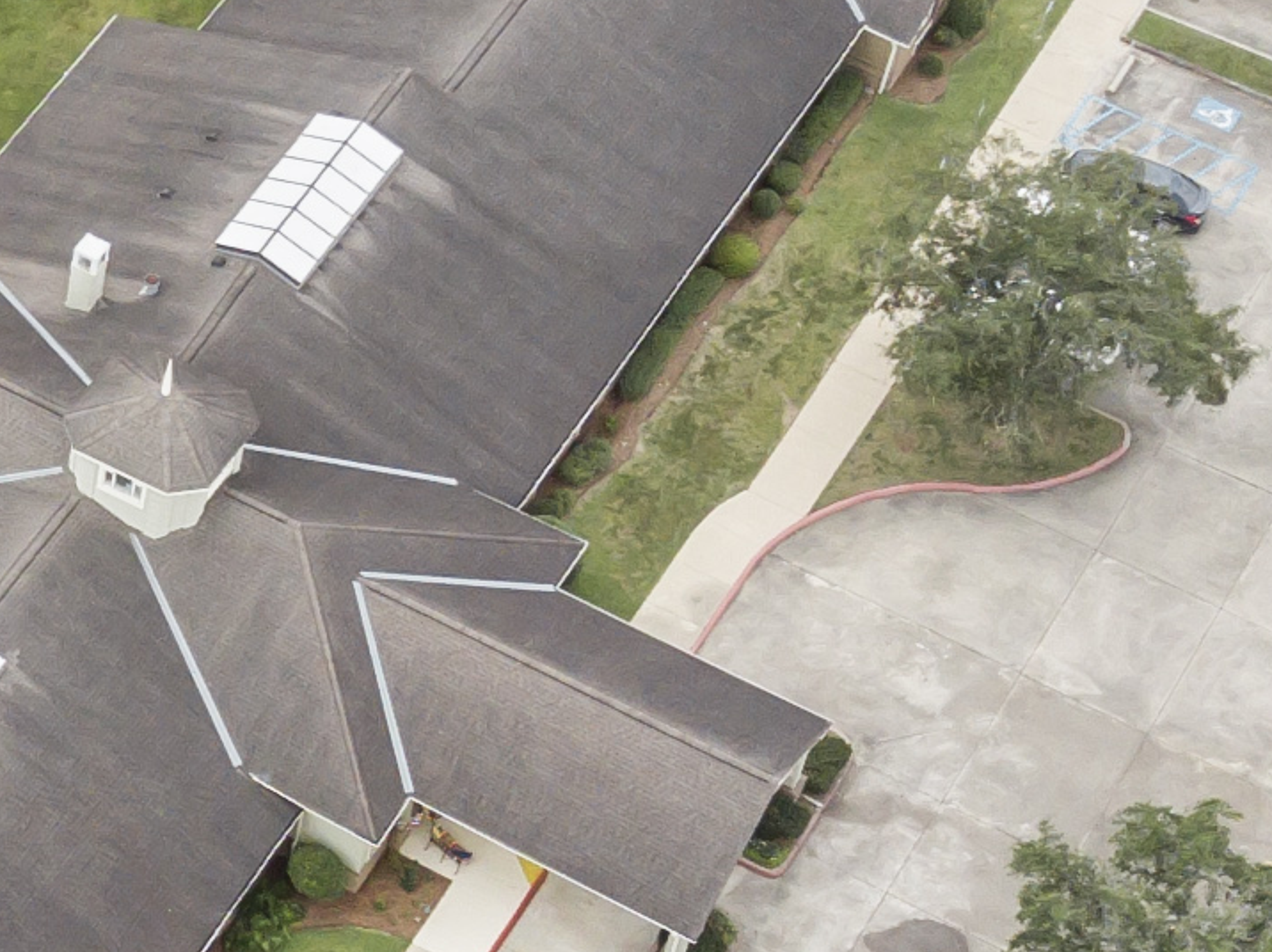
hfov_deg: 12.9
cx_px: -672
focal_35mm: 145
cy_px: 305
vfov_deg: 10.2
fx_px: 5325
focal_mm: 4.73
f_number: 2.2
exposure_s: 1/1000
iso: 200
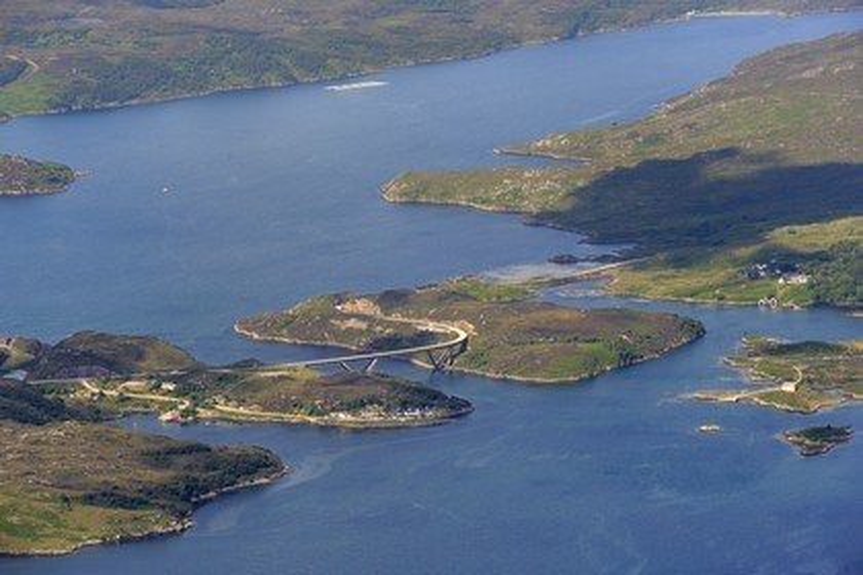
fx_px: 4794
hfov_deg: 10.3
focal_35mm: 200
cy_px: 288
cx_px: 432
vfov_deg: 6.9
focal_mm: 200
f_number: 9
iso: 400
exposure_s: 1/800
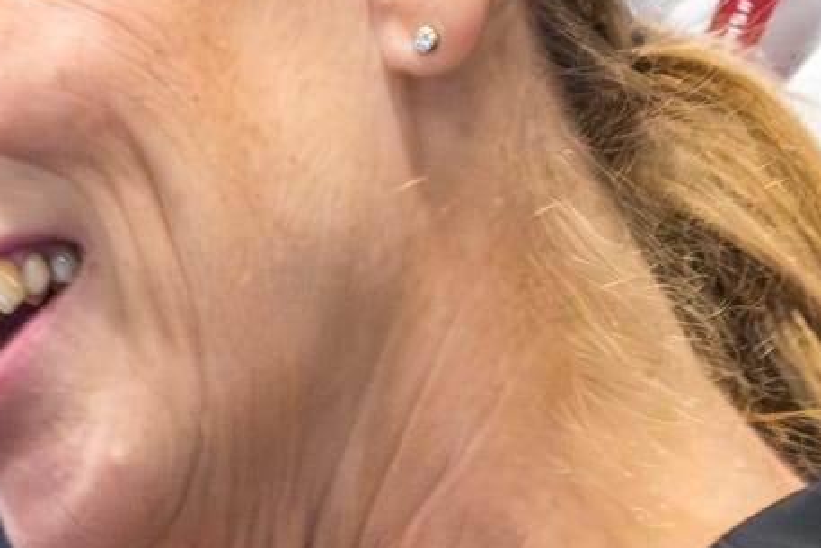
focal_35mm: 398
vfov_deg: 3.4
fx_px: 9079
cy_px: 707
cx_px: -1035
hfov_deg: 5.1
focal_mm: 47
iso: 6400
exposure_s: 1/160
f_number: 4.5
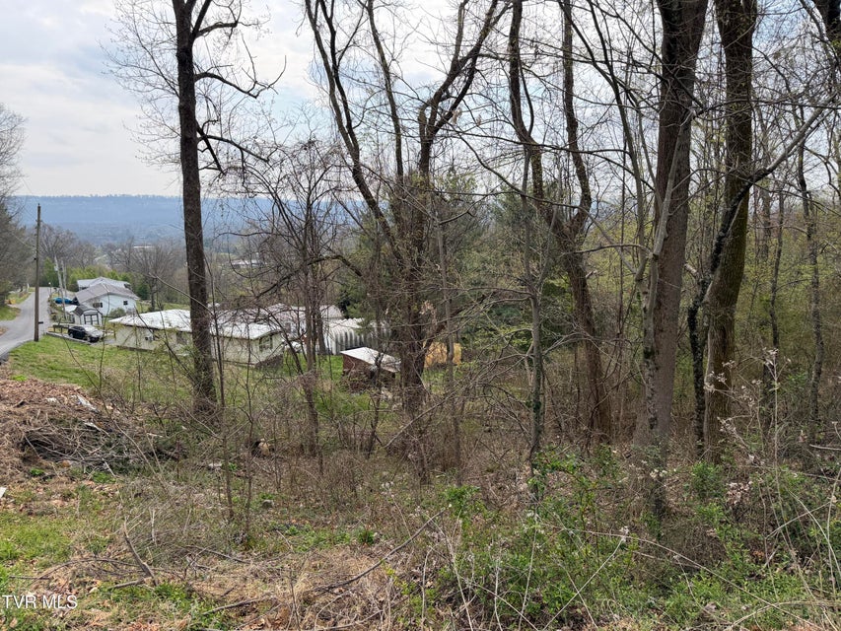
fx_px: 583
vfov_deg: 56.8
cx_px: 420
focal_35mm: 24
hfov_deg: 71.6
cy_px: 316
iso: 100
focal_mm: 6.76
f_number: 1.78
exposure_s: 1/3279
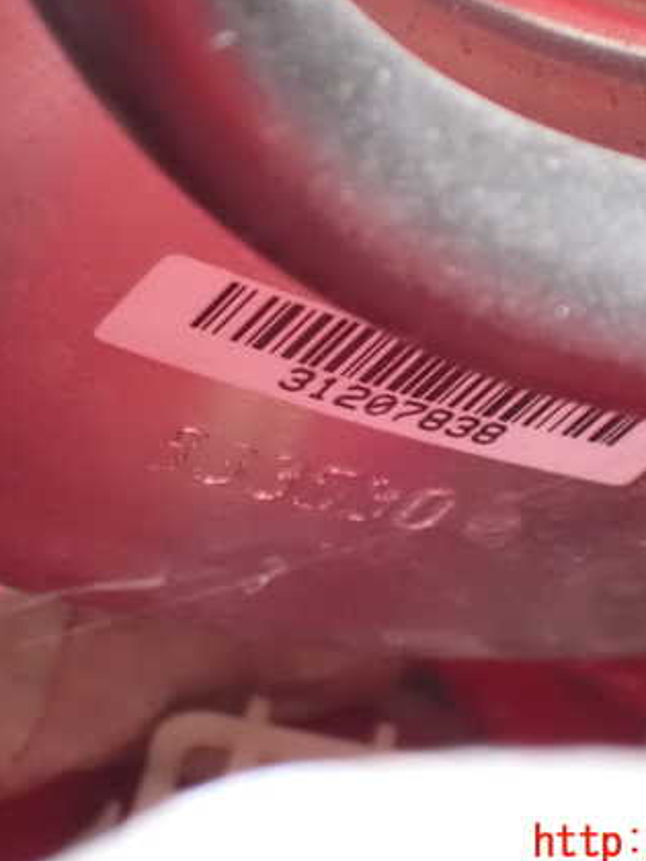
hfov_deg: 10.4
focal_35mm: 143
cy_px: 408
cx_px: 381
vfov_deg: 13.8
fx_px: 3558
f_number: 4.9
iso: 1600
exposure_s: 1/13
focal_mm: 18
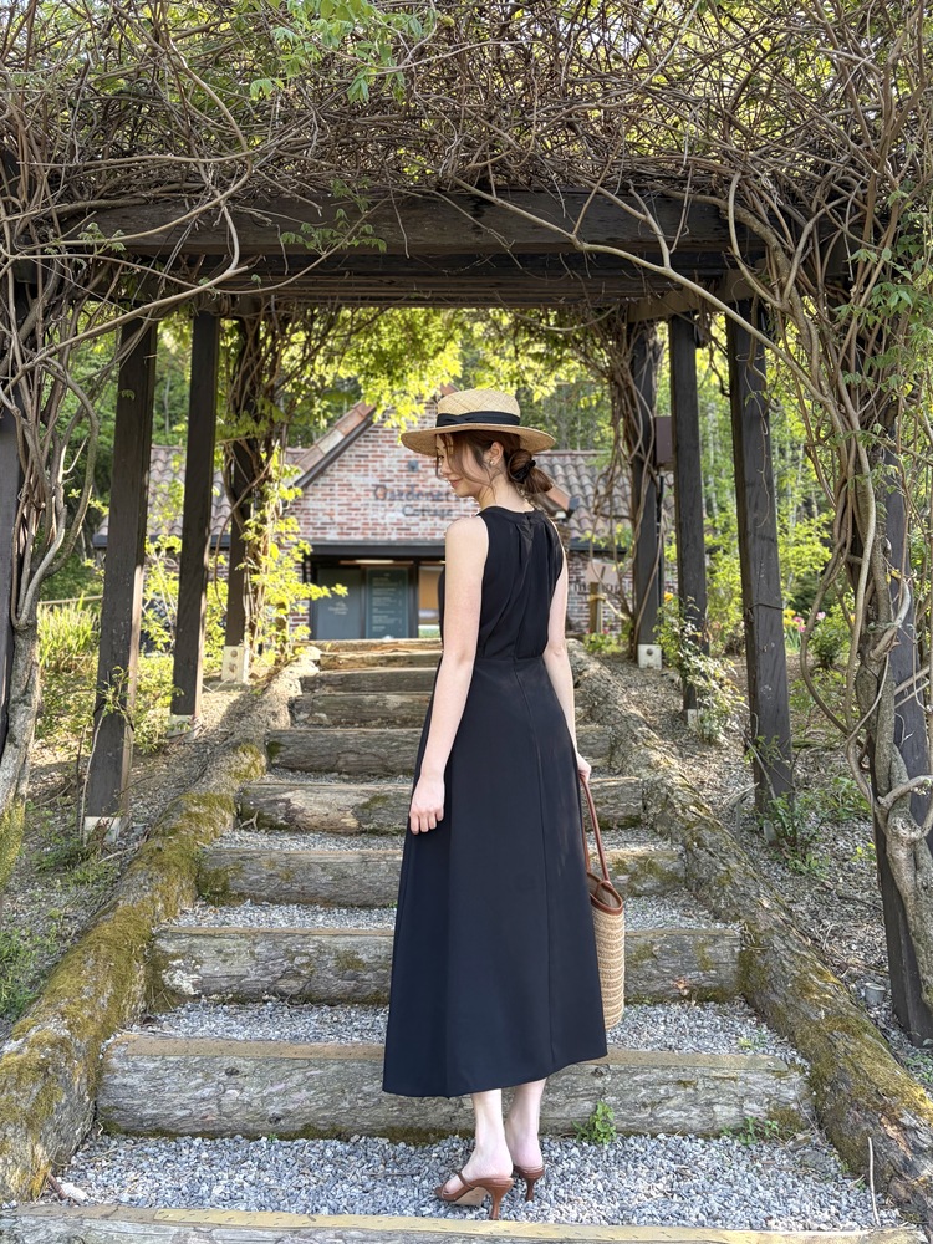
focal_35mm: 26
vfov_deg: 67.3
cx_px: 466
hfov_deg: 53.1
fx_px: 934
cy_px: 622
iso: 50
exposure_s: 1/178
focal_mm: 5.96
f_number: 1.6
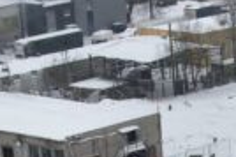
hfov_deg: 12.2
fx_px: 1100
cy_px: 502
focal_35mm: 168
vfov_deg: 7.1
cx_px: 197
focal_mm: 8.38
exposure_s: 1/25
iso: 100
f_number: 2.8
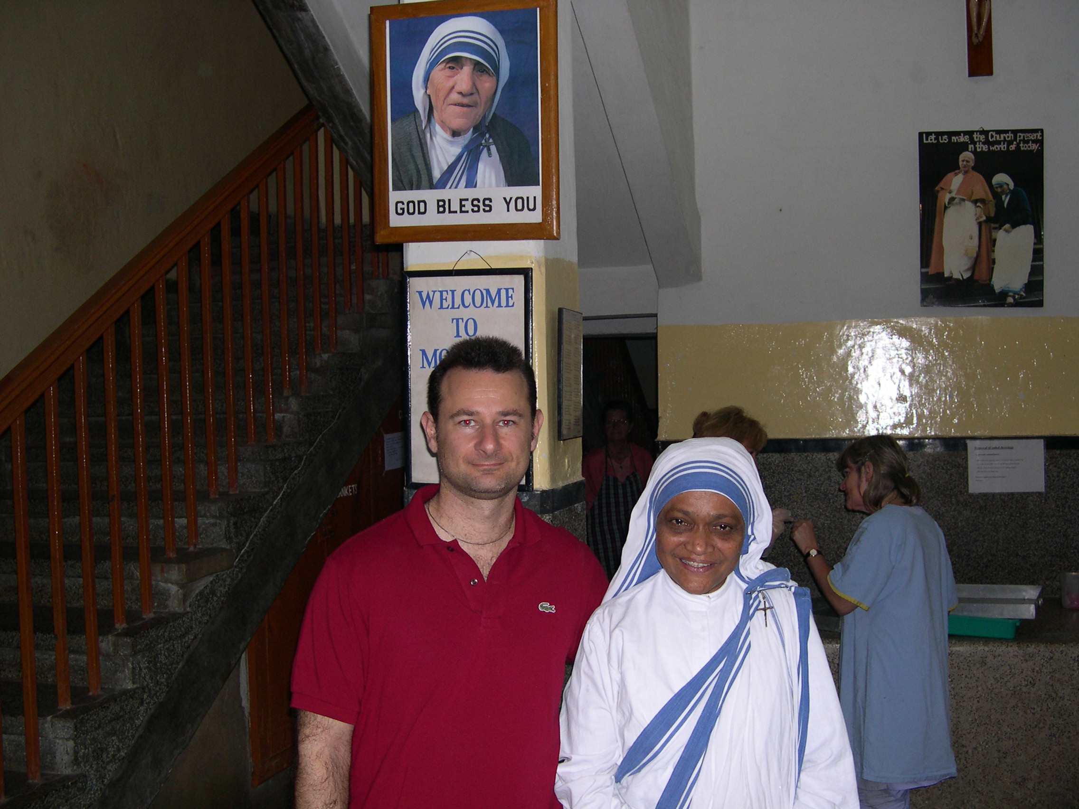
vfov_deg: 37.7
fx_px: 1184
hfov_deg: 49.0
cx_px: 540
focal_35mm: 38
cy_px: 404
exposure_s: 1/60
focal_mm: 8
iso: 100
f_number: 2.8
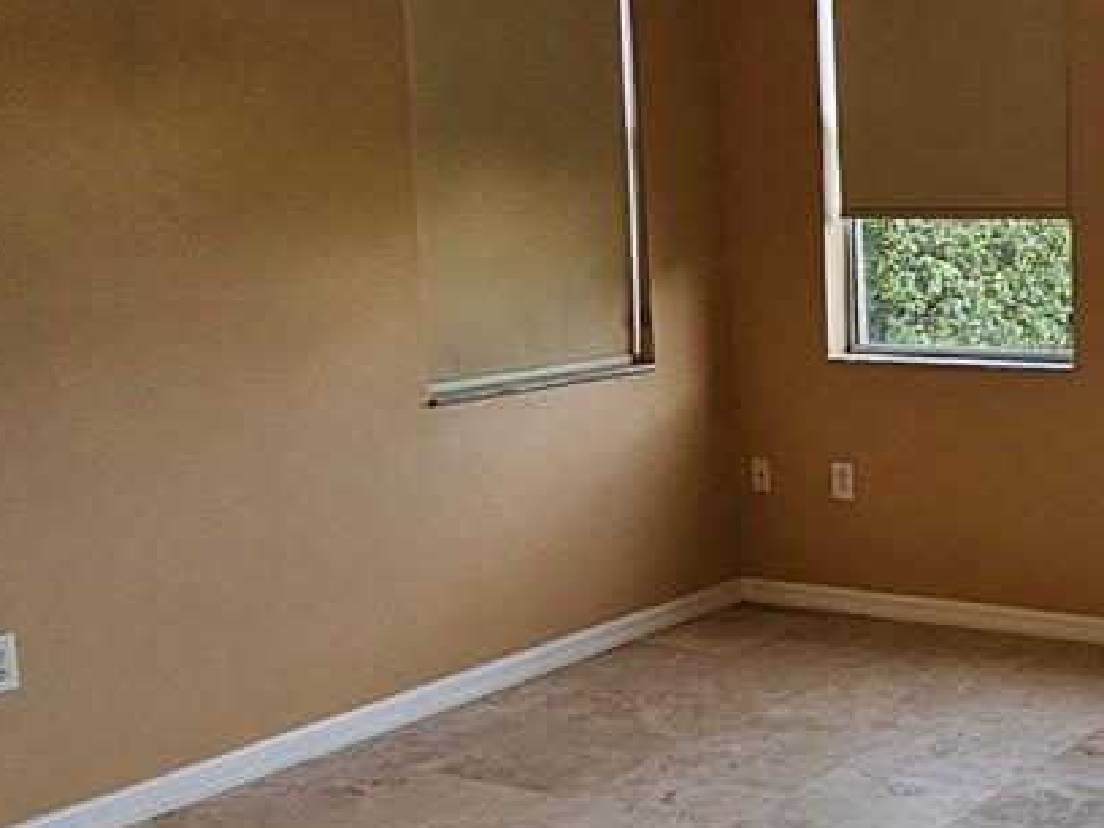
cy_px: 387
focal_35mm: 51
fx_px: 1627
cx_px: 1153
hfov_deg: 33.6
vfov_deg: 28.6
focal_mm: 2.2
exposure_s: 1/60
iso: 64
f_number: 2.2
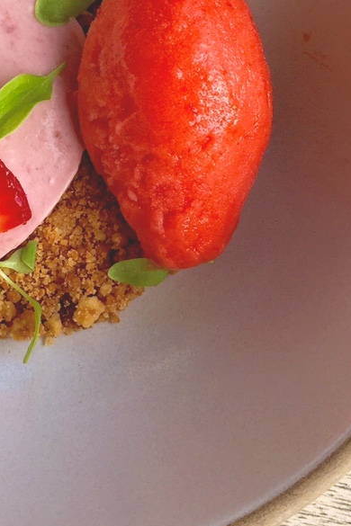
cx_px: 28
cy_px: 101
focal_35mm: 66
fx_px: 965
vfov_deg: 29.8
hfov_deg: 20.2
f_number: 2.2
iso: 32
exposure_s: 1/416
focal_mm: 4.15
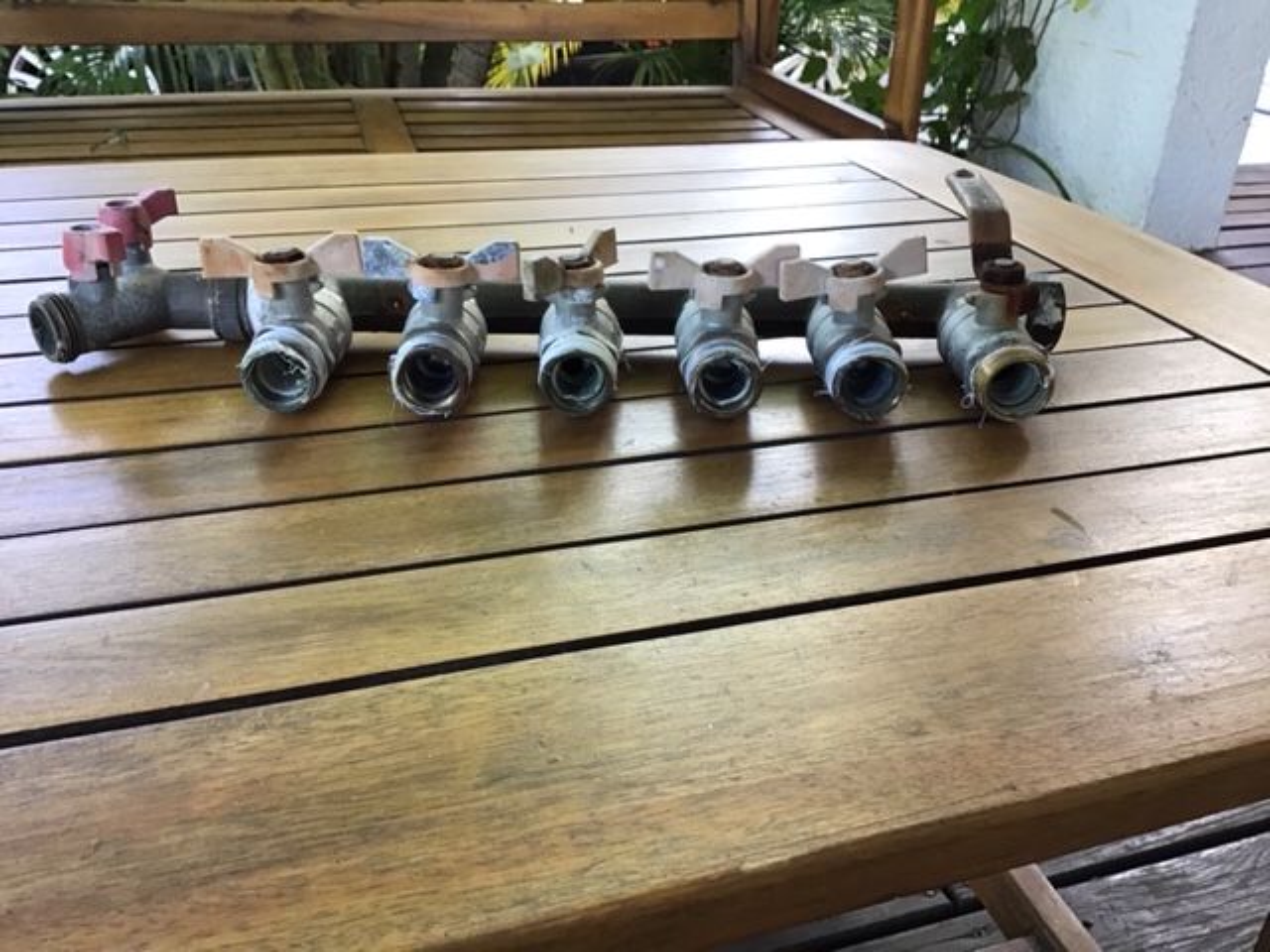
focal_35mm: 31
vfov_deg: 45.4
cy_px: 476
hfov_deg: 58.4
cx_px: 635
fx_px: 1137
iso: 80
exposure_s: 1/33
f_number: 2.4
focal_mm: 3.3
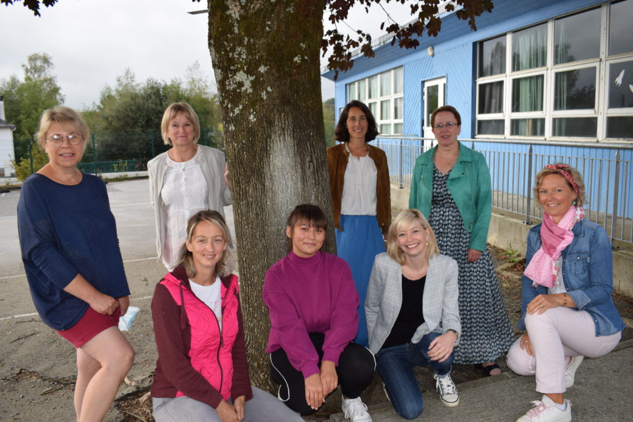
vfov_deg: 43.6
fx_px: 528
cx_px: 316
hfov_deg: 61.9
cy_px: 211
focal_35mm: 30
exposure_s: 1/125
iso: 160
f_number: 5.6
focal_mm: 20
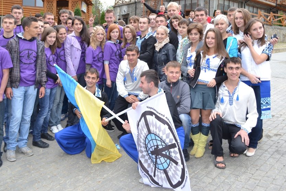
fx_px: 294
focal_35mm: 37
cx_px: 132
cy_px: 74
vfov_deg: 35.8
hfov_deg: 51.8
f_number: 4.5
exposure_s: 1/200
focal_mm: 20
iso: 200
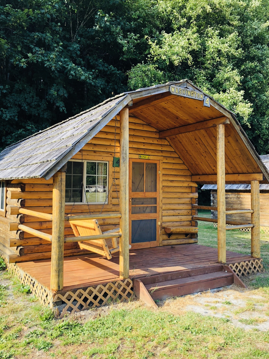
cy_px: 175
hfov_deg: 45.4
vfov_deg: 58.4
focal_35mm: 31
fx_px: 321
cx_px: 129
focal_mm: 3.99
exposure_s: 1/220
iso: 20
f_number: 1.8
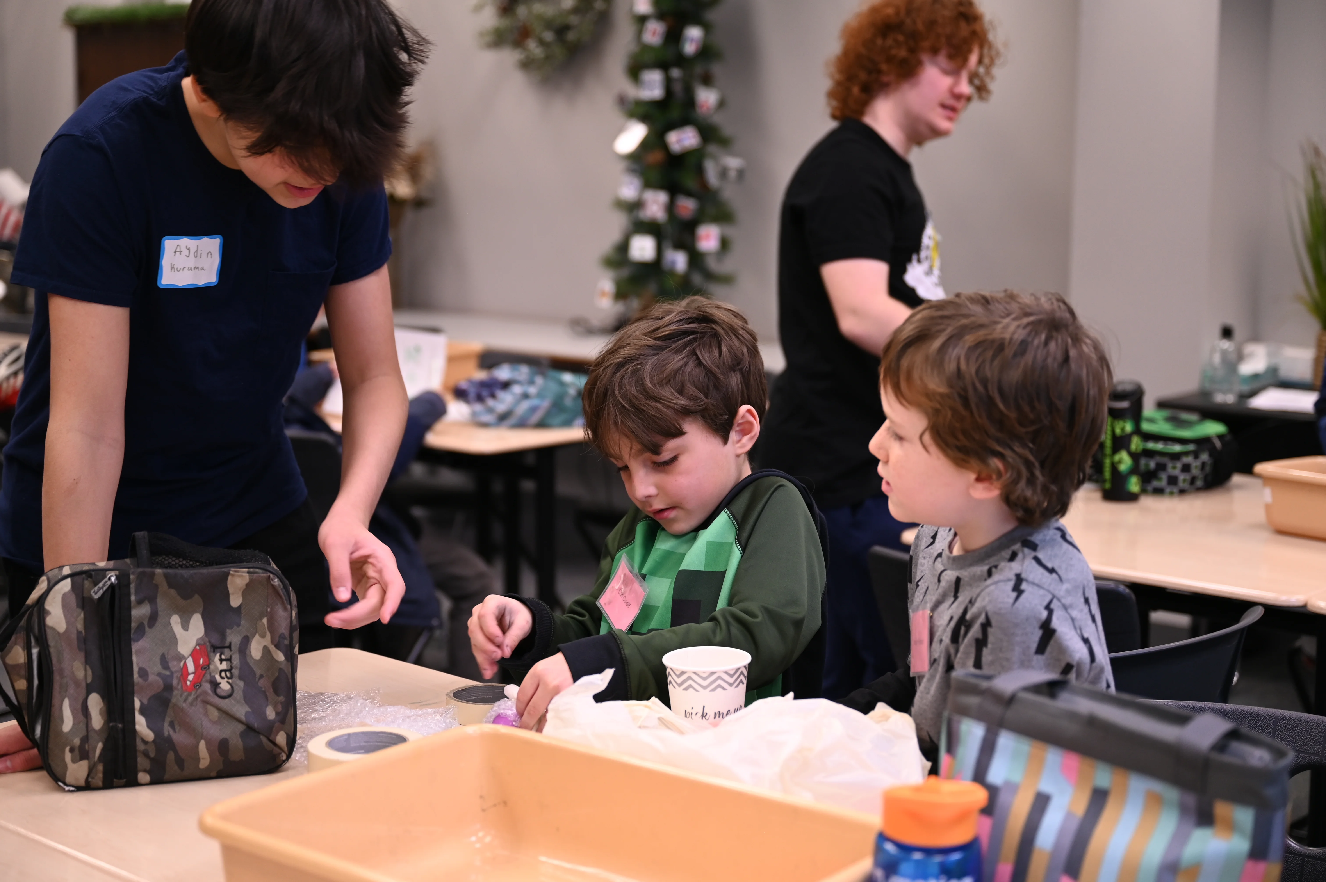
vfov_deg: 25.0
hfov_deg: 36.9
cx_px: 663
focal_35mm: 54
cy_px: 441
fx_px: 1988
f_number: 2.8
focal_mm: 54
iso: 720
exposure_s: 1/125
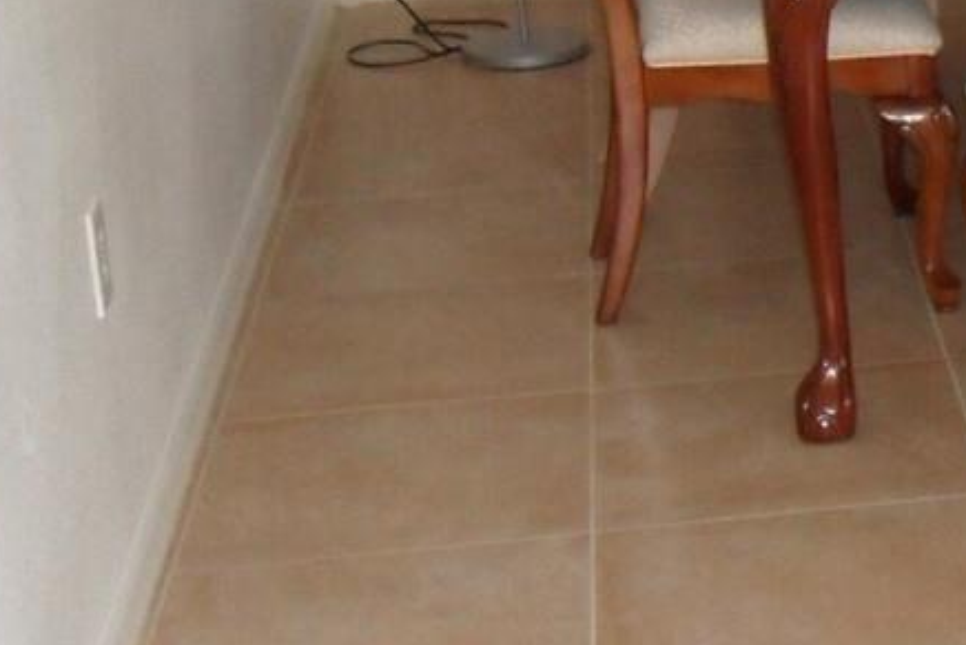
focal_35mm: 103
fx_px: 2765
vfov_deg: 13.3
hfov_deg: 18.5
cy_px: 168
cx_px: 1245
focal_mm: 4.9
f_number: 3.5
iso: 320
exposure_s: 1/45
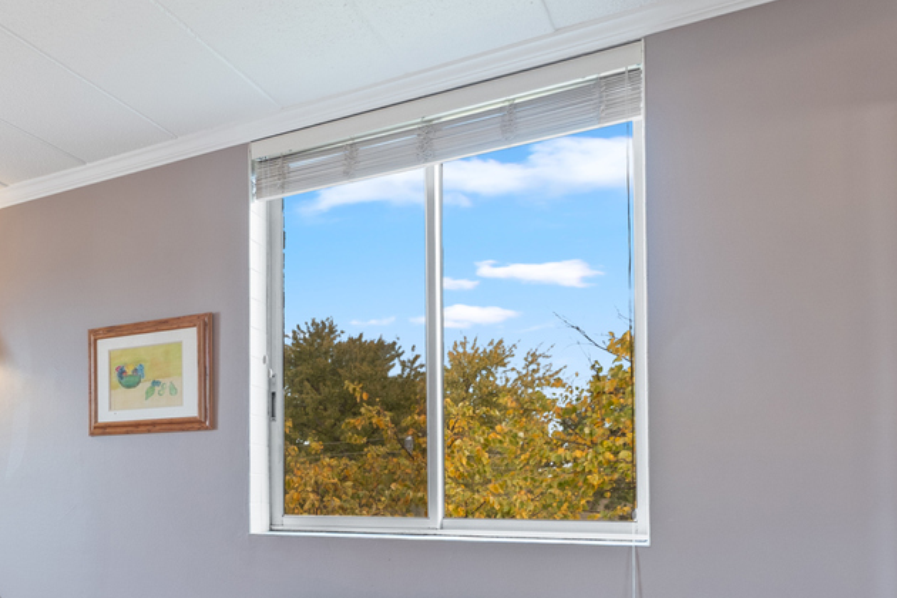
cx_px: -71
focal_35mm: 36
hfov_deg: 42.6
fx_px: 897
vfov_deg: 35.7
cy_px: 476
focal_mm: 14
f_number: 7.1
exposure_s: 1/6
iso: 640
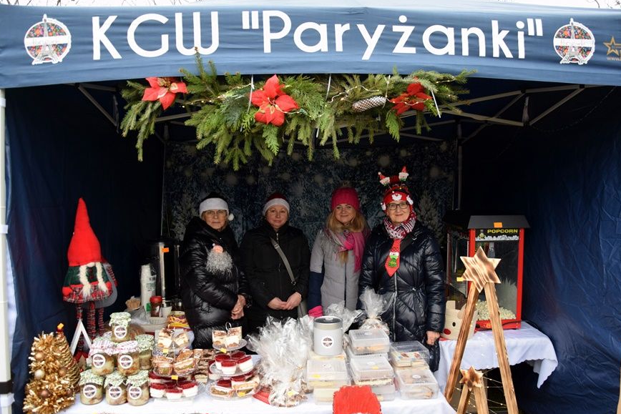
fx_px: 483
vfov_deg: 46.4
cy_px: 207
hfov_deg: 65.5
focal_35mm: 28
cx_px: 310
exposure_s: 1/80
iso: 400
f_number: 3.5
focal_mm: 18
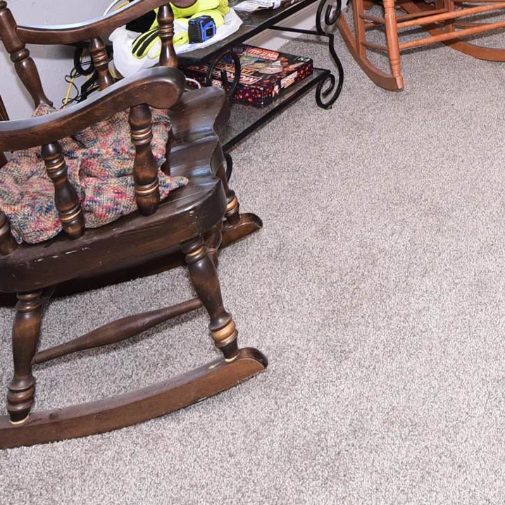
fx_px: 842
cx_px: 504
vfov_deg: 26.5
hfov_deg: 31.0
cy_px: -204
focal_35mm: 51
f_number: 5
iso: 800
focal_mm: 14
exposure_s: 1/60
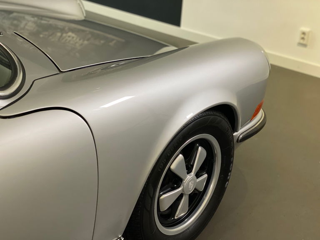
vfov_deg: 28.0
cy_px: 120
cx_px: 160
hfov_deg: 36.8
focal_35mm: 52
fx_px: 481
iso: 250
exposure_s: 1/67
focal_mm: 6
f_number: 2
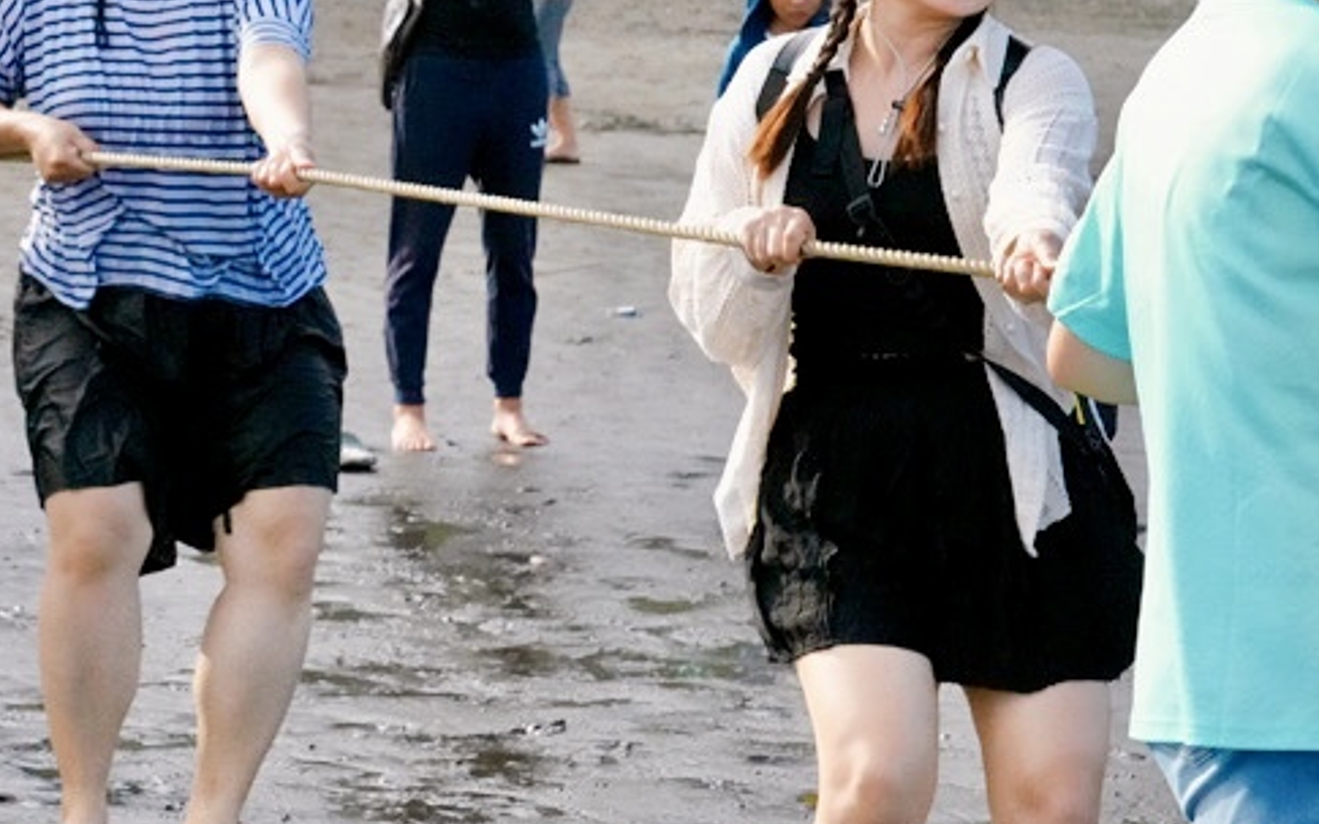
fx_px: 4565
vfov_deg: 10.3
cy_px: 97
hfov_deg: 16.1
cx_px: 14
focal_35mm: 127
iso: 6400
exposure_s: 1/4000
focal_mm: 59
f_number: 11
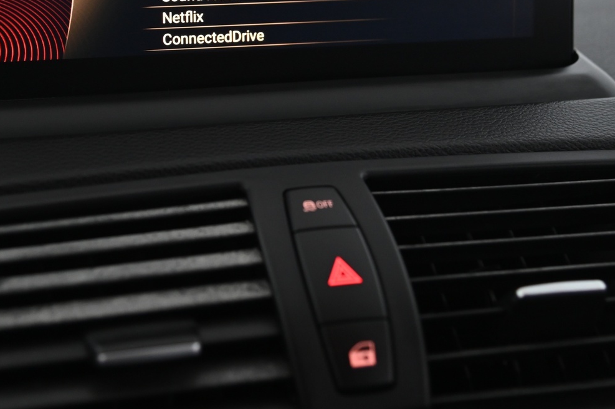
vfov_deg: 17.1
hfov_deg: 25.6
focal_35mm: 79
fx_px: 1348
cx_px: 205
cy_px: 75
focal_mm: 48
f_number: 4
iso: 2000
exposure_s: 1/40
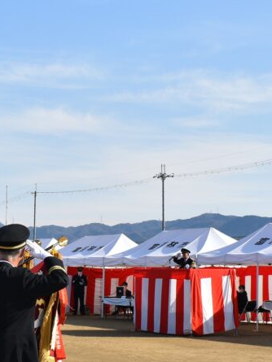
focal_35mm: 95
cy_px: 201
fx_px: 999
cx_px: 102
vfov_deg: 20.6
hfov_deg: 15.5
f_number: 8
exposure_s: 1/250
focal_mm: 23
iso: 100
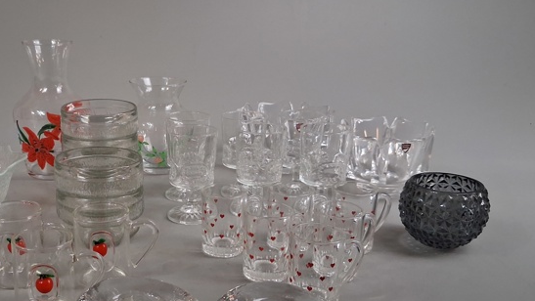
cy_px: 182
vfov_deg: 27.7
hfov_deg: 46.4
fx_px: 610
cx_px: 169
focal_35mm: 43
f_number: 1.8
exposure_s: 1/100
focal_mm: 4
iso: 400
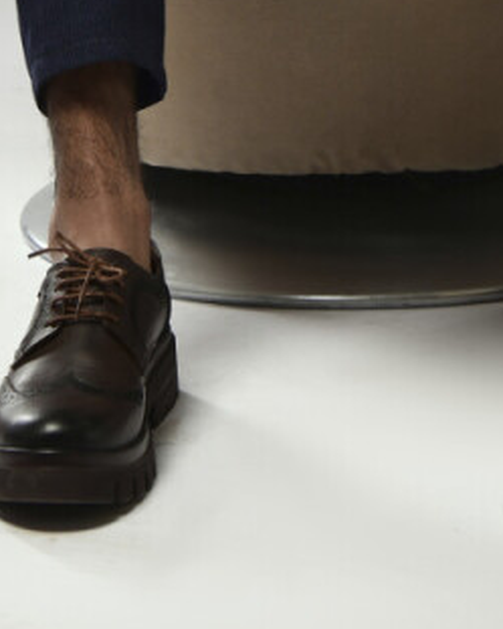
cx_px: 370
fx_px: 2697
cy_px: -417
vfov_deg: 12.4
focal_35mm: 145
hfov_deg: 10.6
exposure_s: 1/125
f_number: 5.6
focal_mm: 40
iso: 400
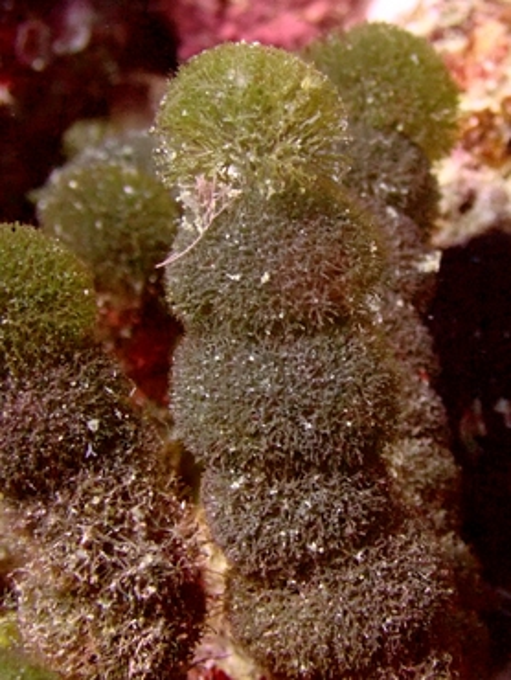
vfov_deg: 19.6
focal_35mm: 100
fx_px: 1966
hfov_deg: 14.8
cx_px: 256
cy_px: 340
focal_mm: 18
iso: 1250
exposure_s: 1/200
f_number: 6.3
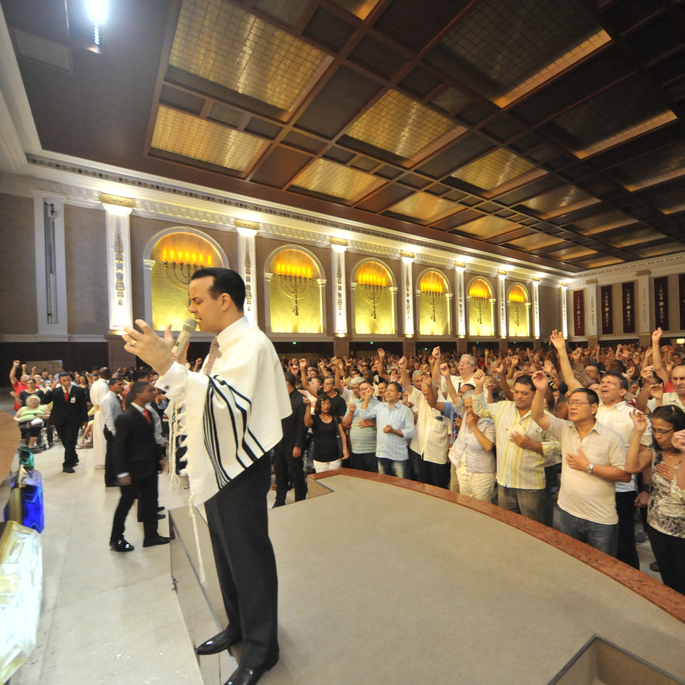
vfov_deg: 87.4
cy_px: 351
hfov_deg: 86.5
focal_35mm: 16
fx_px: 358
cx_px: 404
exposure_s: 1/25
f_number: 5
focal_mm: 12
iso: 4000
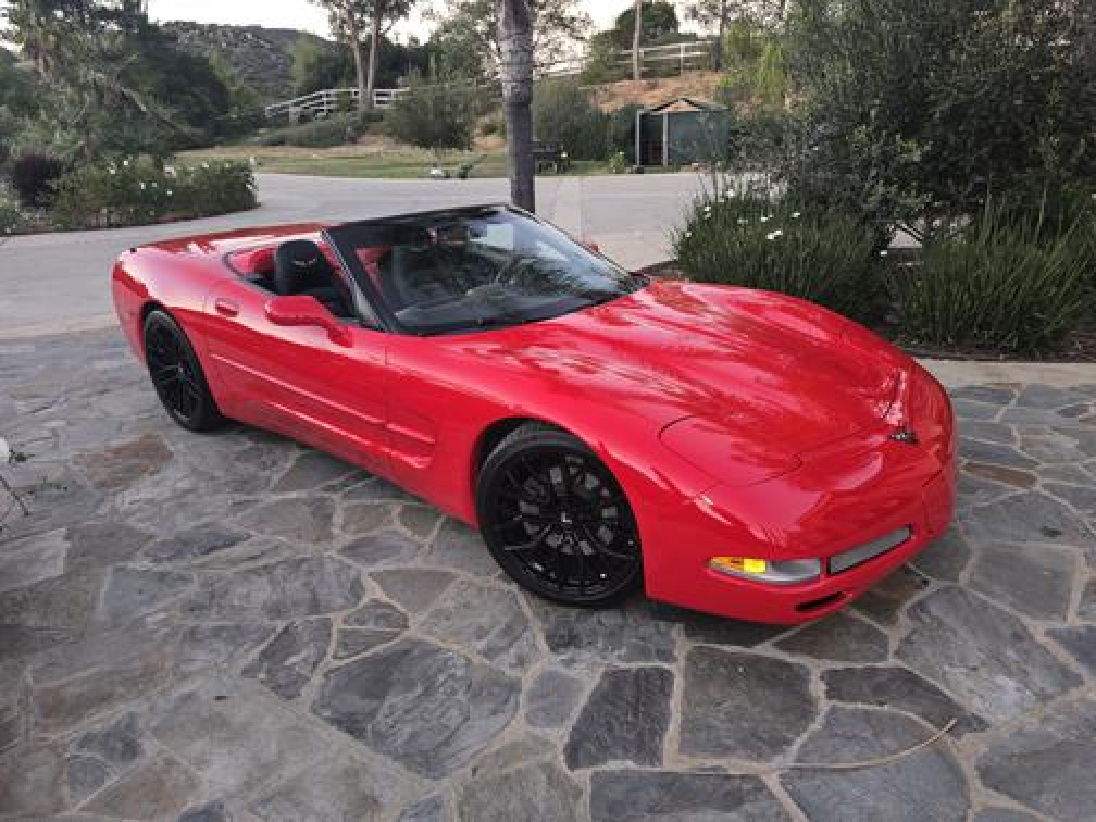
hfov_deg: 73.9
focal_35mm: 23
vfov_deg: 58.9
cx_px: 548
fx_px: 728
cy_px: 411
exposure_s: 1/40
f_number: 1.7
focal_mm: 6.3
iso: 125
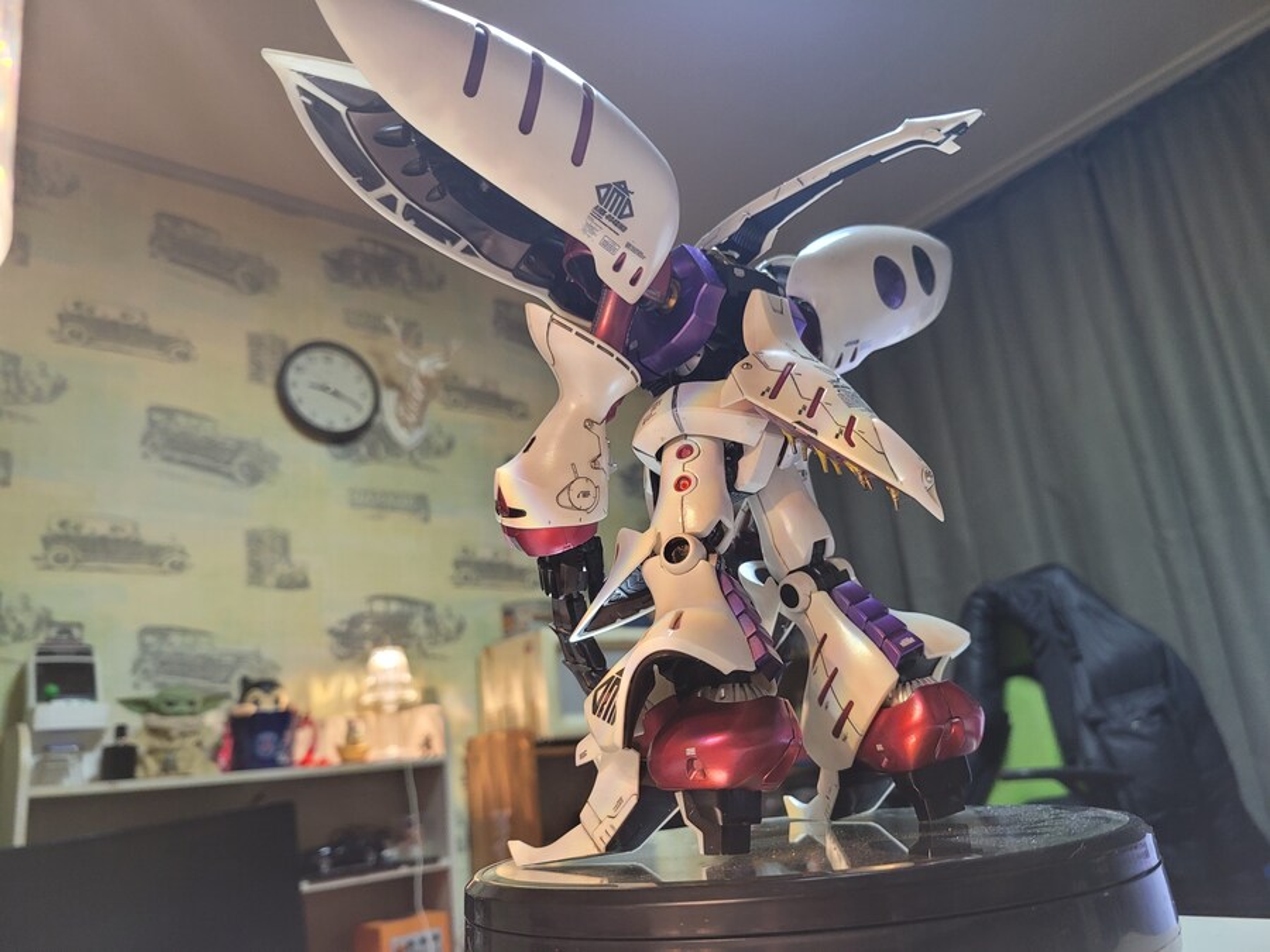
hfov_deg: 67.3
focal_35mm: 26
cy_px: 476
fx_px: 954
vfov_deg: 53.1
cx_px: 635
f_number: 1.8
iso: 160
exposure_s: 1/40
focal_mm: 5.4
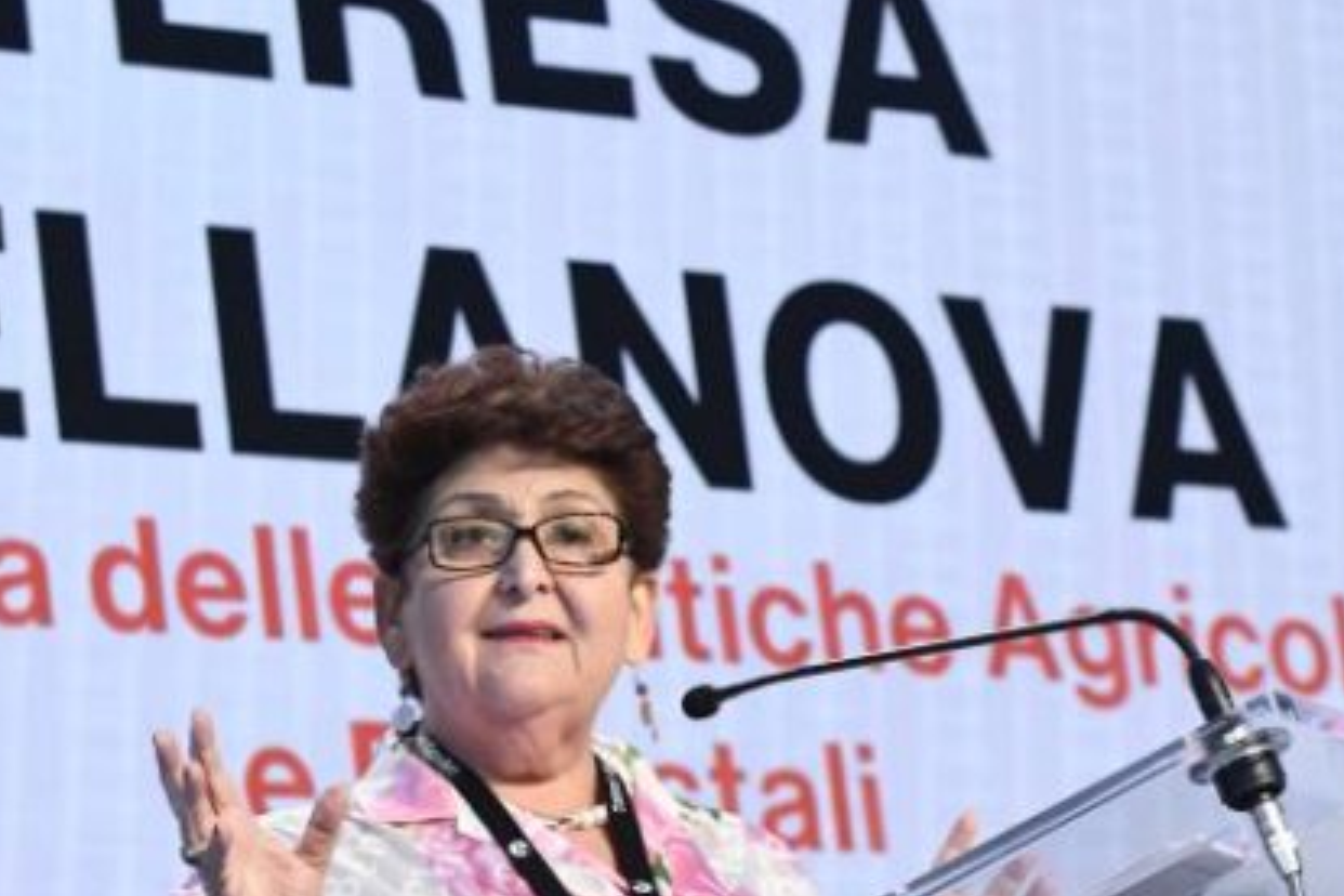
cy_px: 539
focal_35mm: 195
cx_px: 454
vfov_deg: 7.0
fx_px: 7279
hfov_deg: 10.5
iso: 4000
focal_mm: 70
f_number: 5
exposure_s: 1/640
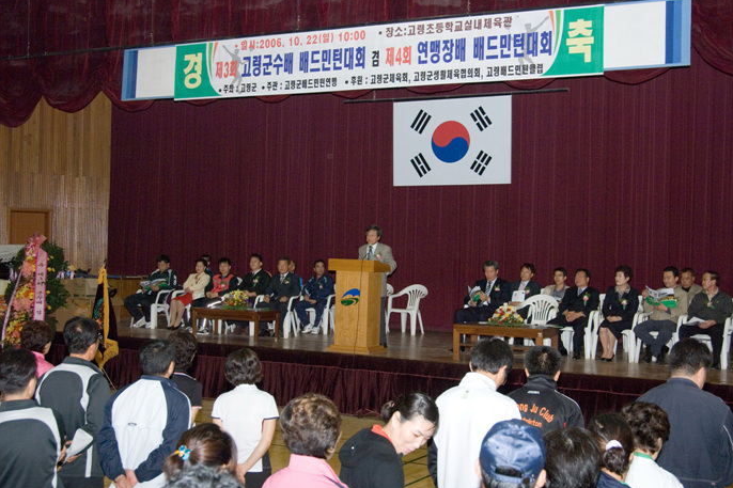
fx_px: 1058
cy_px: 244
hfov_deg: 38.2
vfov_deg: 26.0
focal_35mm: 52
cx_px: 373
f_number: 5.6
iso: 400
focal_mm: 34
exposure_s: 1/80
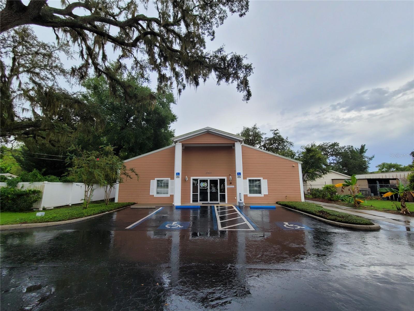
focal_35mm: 13
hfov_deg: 106.2
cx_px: 207
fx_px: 155
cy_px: 156
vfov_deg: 89.9
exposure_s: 1/944
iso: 50
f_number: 2.2
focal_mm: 2.2
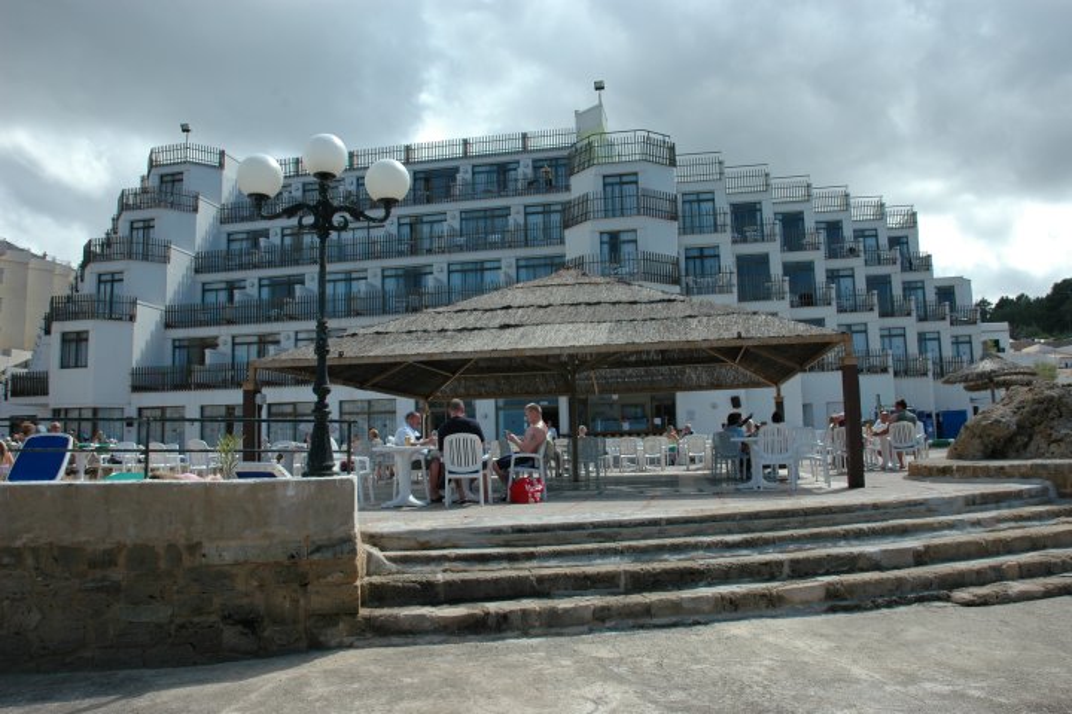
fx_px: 804
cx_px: 536
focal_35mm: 27
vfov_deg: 47.9
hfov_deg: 67.4
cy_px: 357
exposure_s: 1/320
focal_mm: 18
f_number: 9
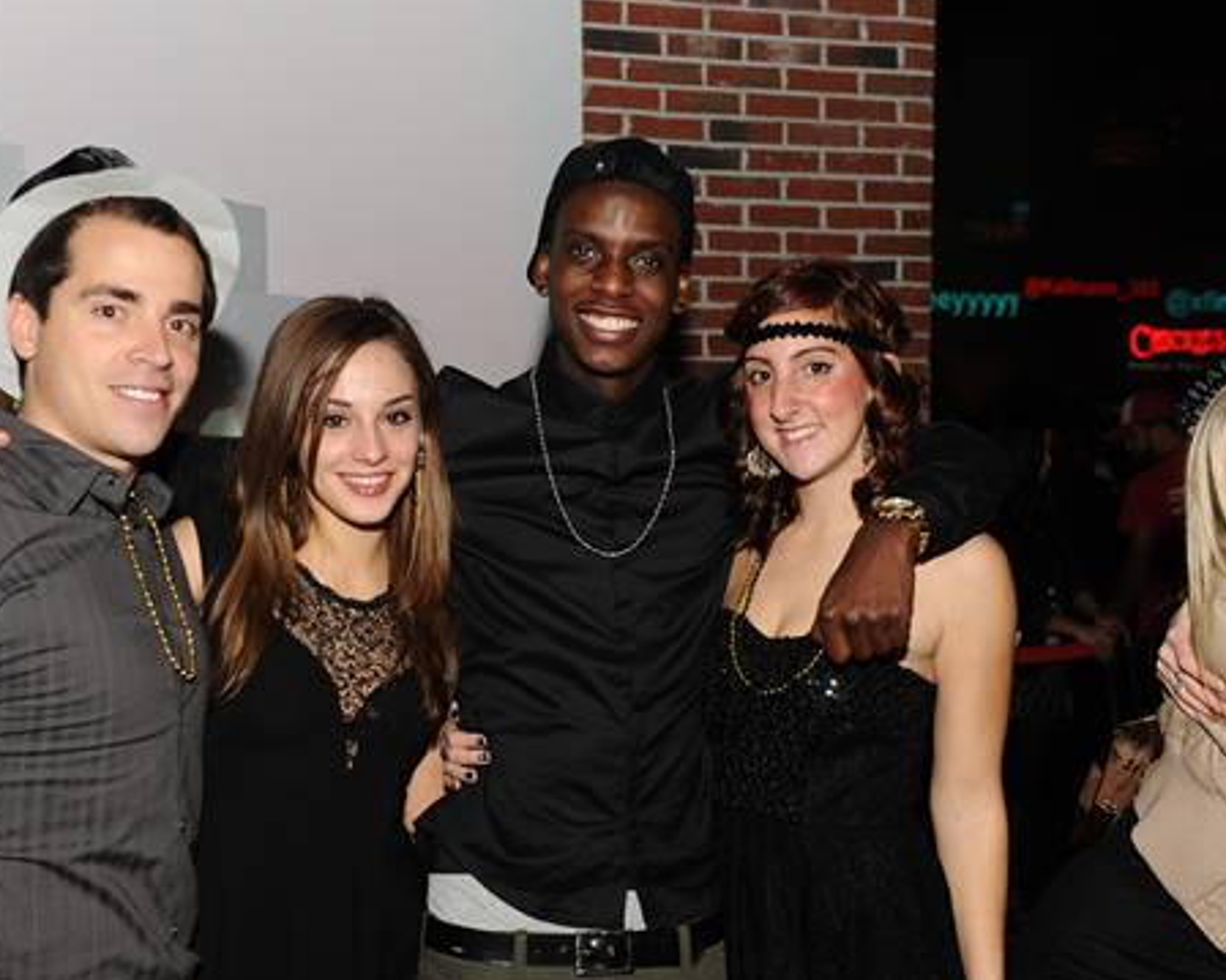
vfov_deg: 32.7
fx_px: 1669
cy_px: 491
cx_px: 557
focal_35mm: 46
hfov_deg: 40.3
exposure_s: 1/250
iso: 800
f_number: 4.8
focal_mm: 40
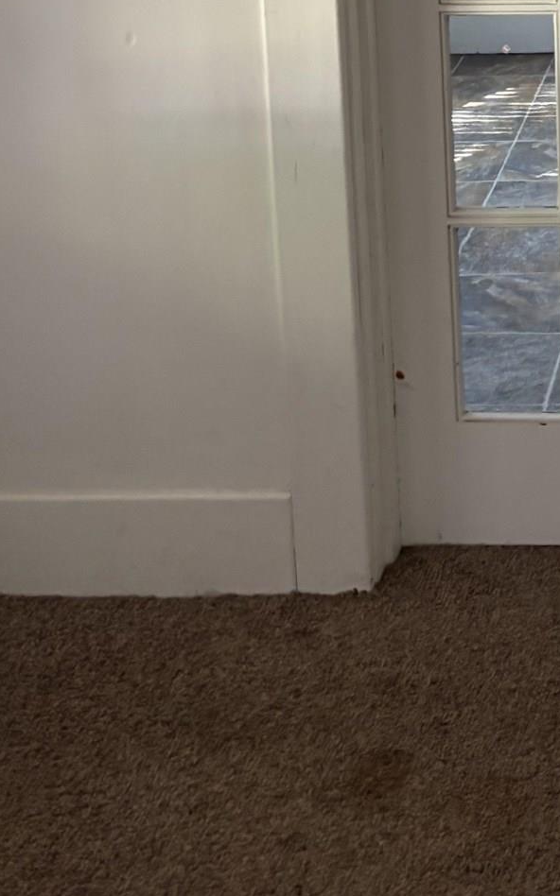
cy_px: -159
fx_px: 1637
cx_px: 784
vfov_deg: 27.3
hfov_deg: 17.8
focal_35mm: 67
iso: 250
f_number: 1.6
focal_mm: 5.96
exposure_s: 1/60
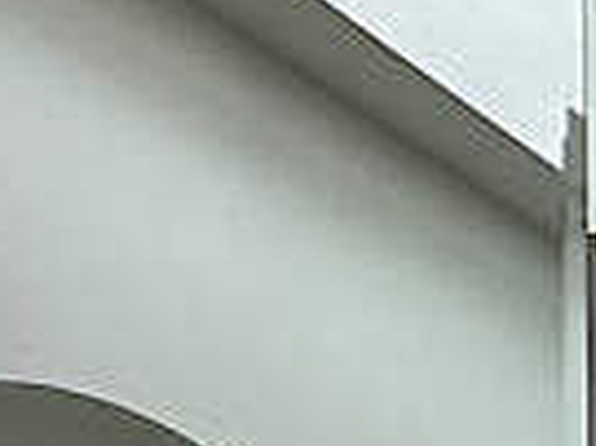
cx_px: 1382
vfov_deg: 12.6
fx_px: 1342
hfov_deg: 15.5
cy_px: 1186
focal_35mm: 78
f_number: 2.2
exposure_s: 1/99
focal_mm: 2.22
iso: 64
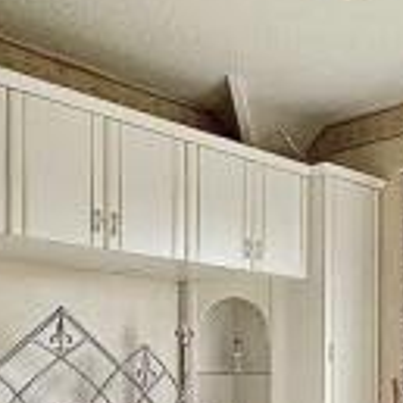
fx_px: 738
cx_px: 211
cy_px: 383
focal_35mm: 56
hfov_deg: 30.6
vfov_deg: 29.0
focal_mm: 2.22
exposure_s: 1/60
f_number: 2.2
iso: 500
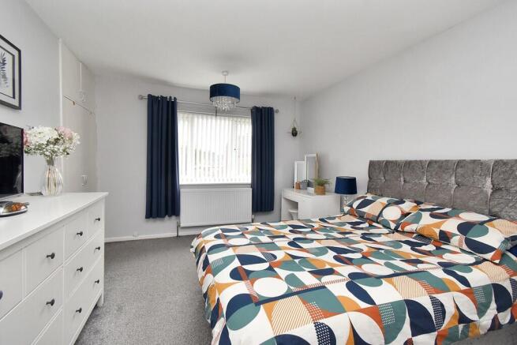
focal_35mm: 15
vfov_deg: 77.4
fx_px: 215
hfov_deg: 100.4
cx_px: 258
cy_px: 172
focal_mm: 10
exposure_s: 1/60
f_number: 7.1
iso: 800
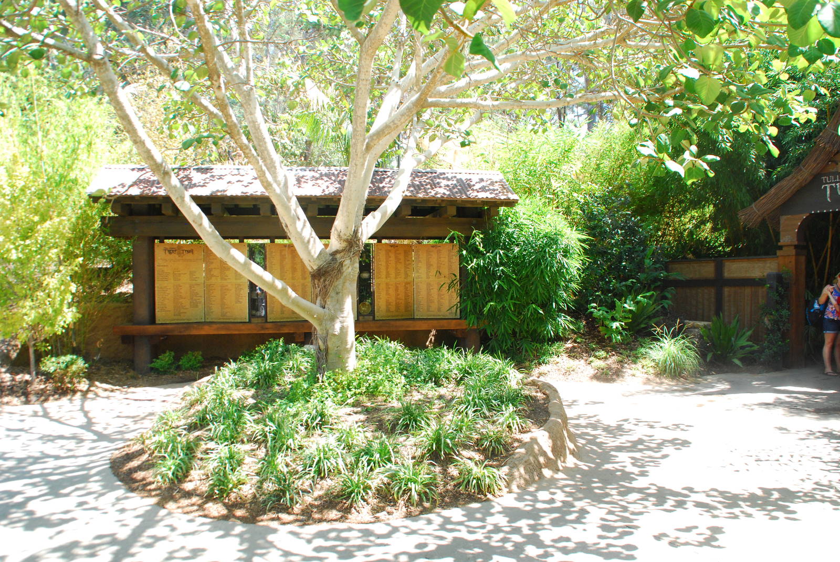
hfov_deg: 67.3
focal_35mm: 27
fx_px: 631
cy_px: 281
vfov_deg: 48.0
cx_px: 420
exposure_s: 1/160
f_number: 6.3
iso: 500
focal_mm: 18
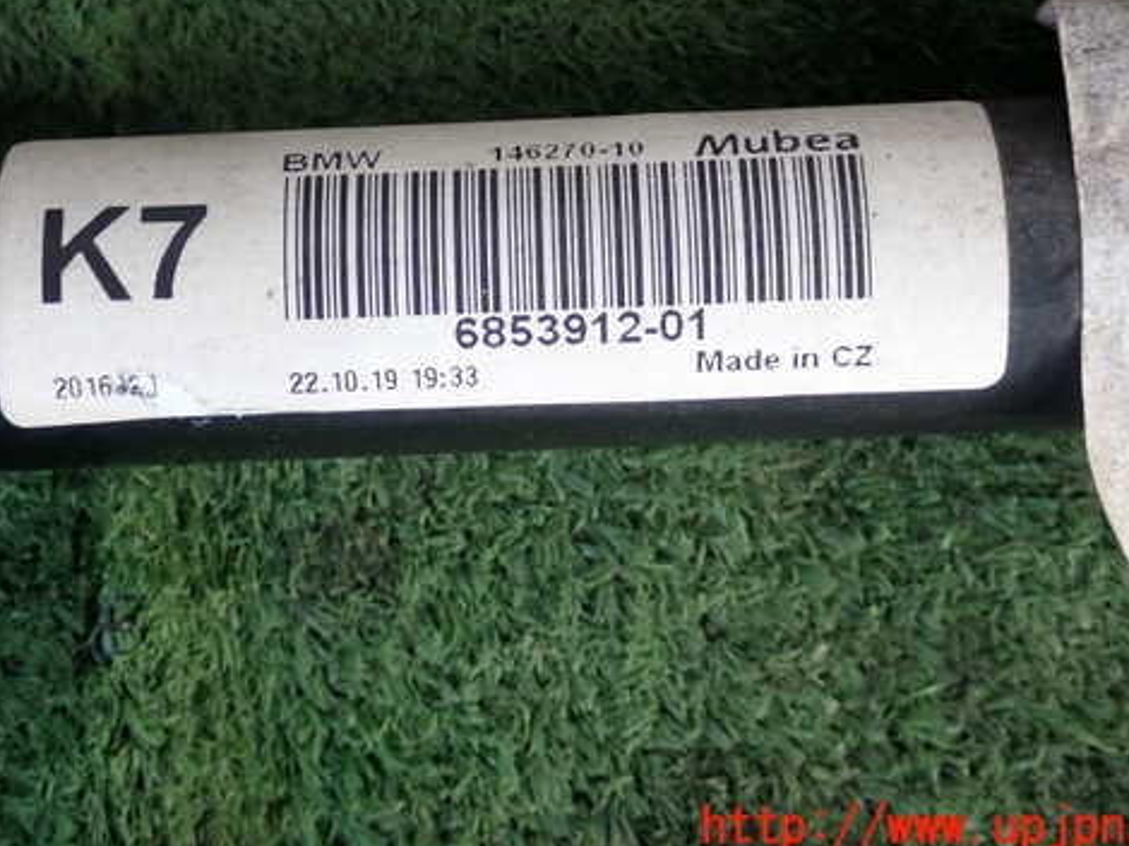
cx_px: 524
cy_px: 317
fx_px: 2249
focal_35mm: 69
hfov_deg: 28.2
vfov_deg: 21.2
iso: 200
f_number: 3.3
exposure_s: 1/60
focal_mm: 9.65
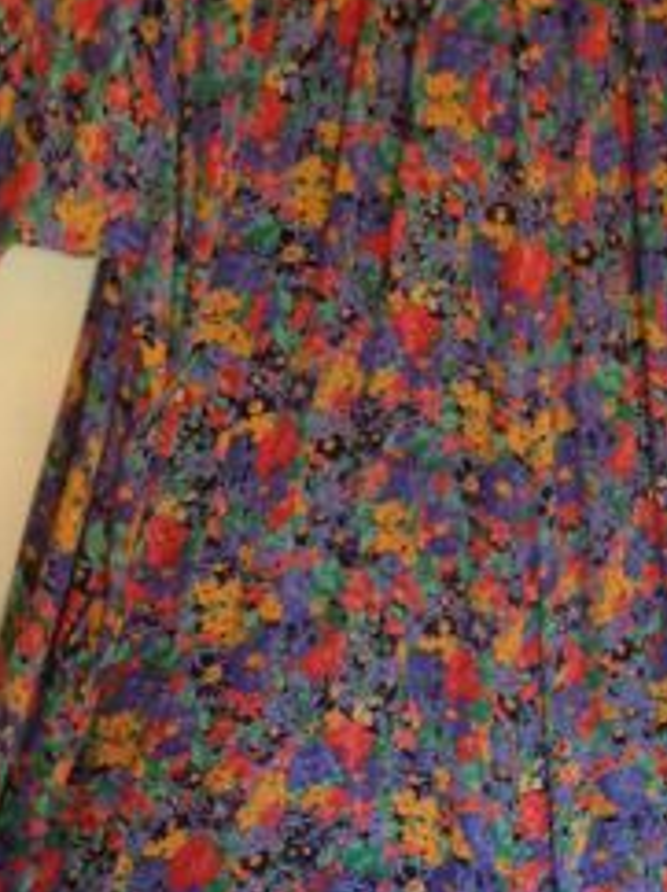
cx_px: 427
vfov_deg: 21.0
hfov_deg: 15.8
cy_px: 581
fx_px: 2394
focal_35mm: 93
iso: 200
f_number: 2.4
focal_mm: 4.28
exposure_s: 1/15
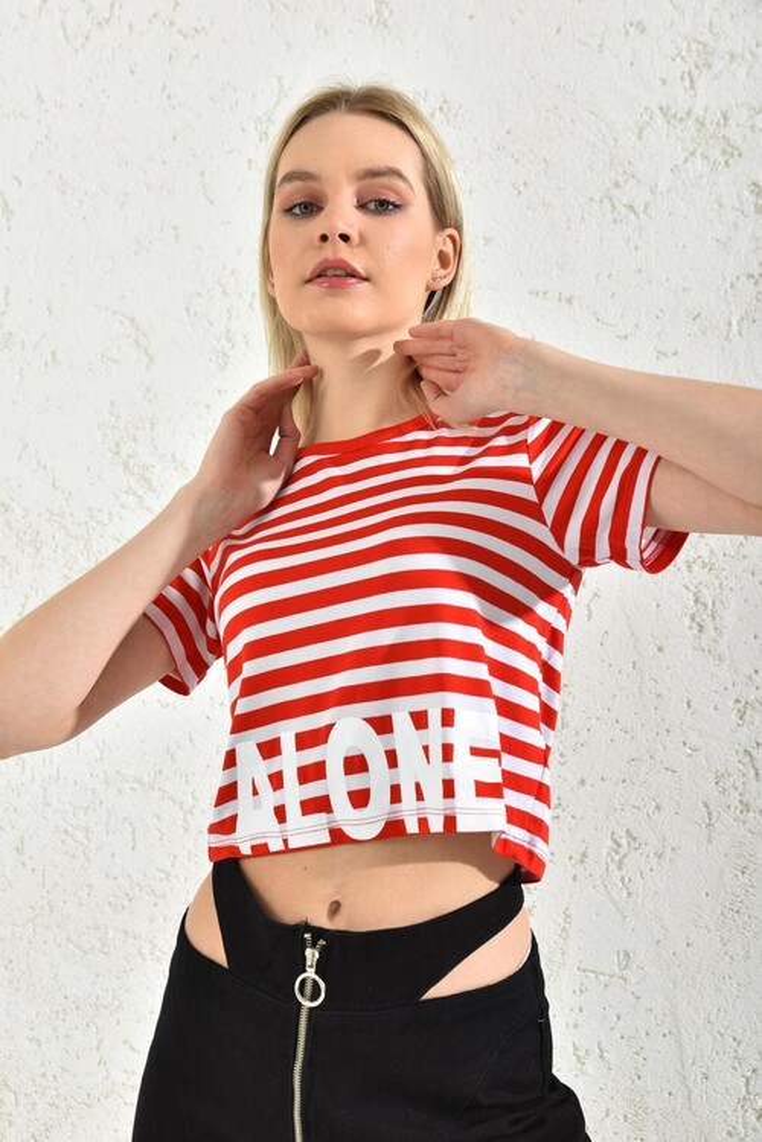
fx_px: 1460
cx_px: 381
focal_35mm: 46
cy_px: 571
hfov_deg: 29.2
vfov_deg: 42.7
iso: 100
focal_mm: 46
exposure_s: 1/160
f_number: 7.1
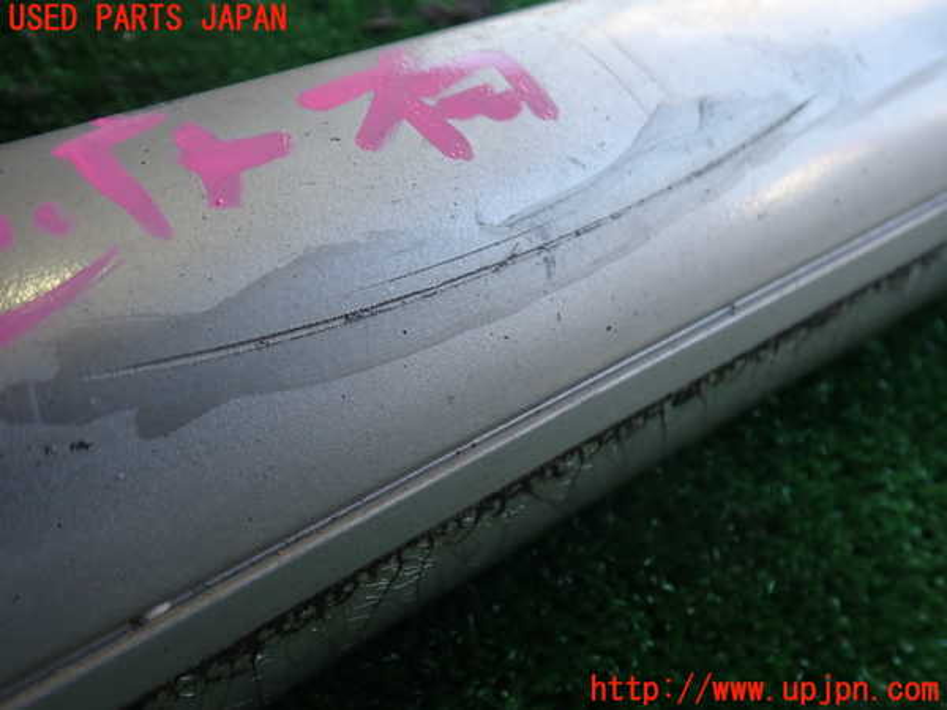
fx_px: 821
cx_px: 474
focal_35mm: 30
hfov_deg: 60.0
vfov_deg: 46.8
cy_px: 355
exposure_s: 1/160
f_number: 2.3
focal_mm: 5.4
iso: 100
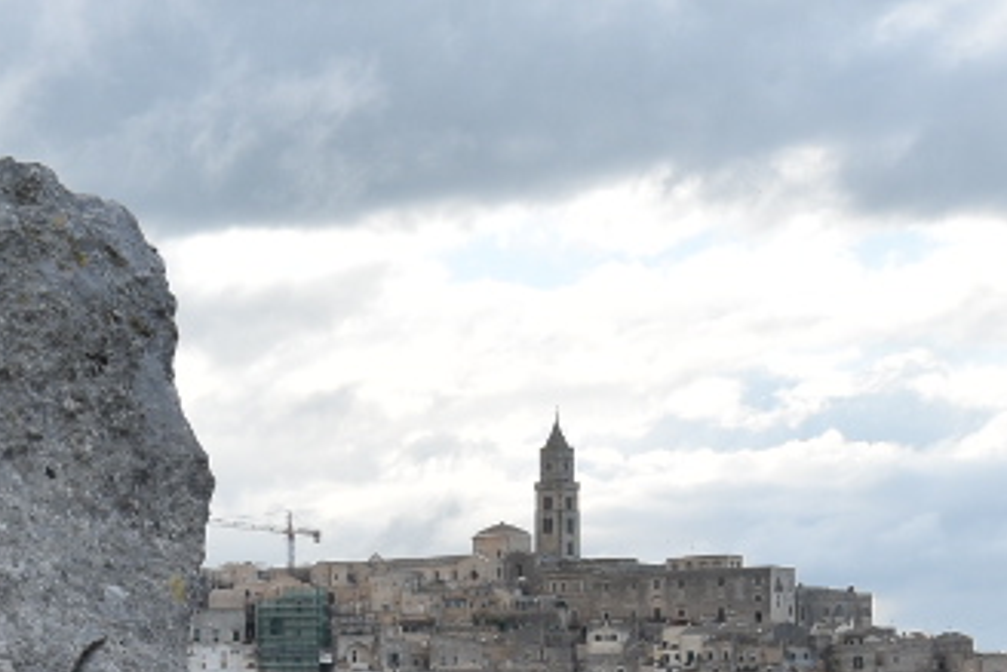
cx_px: 80
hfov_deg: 26.3
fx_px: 2071
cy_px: 697
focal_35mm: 74
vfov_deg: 17.9
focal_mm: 10
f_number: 8
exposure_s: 1/60
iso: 100
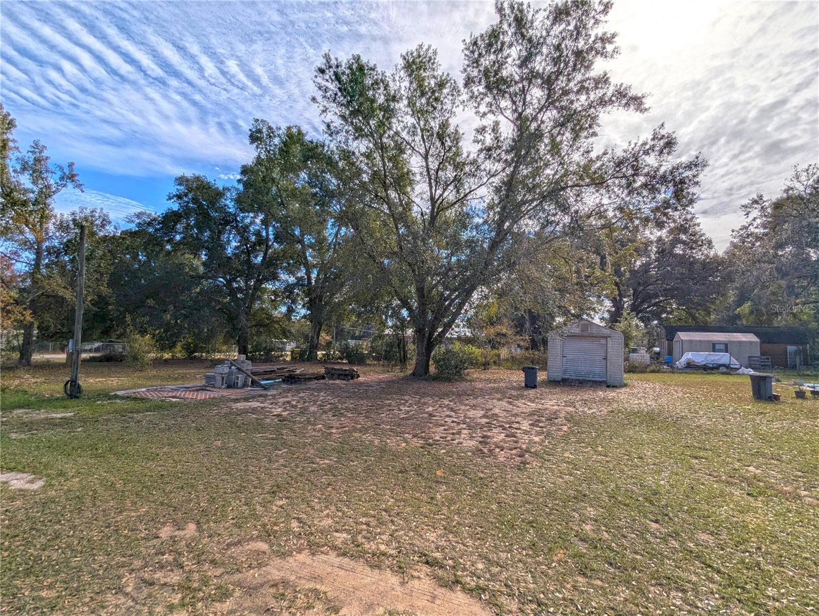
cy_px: 308
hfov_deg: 94.4
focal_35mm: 16
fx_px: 379
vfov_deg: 78.2
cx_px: 410
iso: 34
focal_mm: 2.35
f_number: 2.2
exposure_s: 1/5814
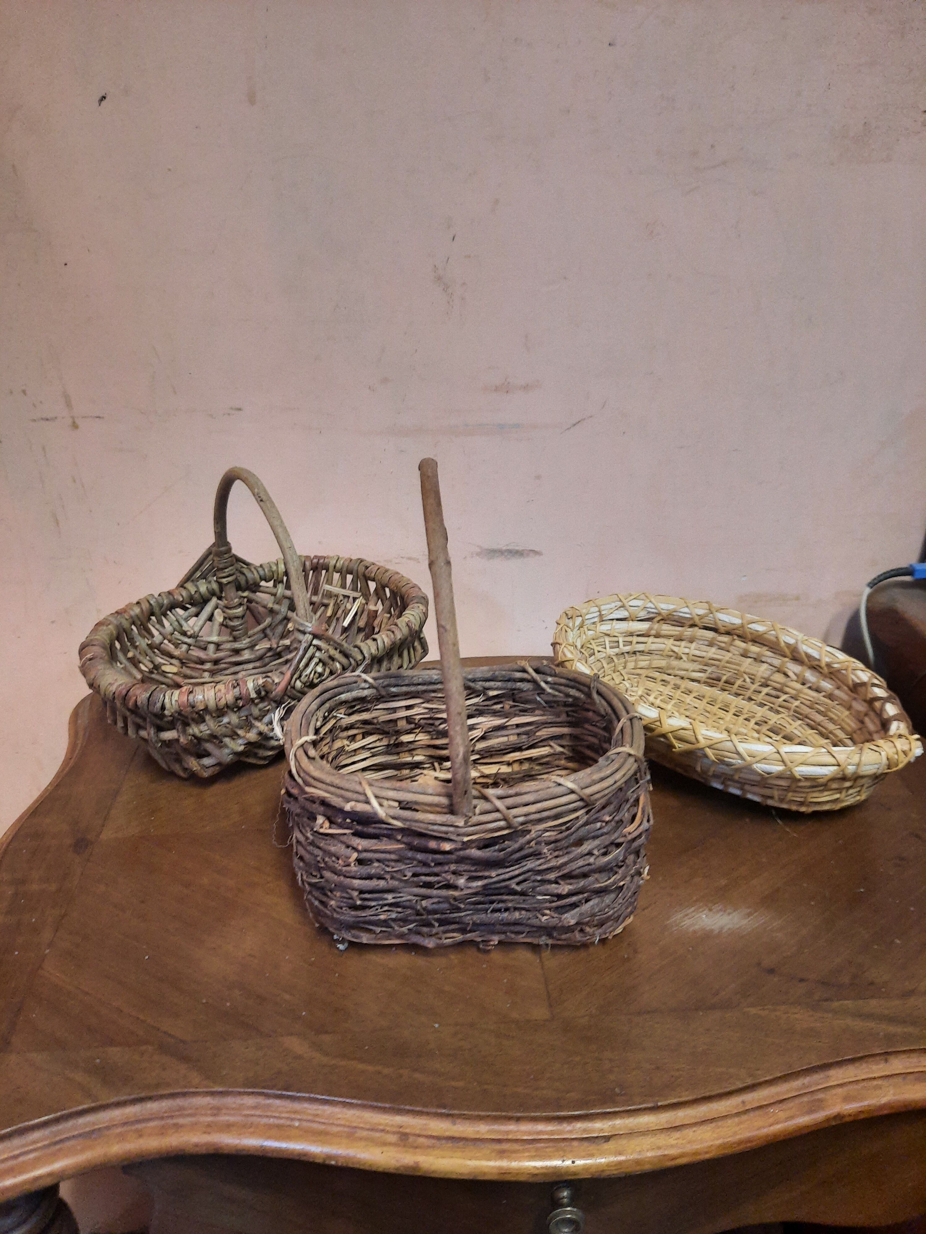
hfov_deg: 54.9
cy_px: 617
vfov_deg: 69.4
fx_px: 892
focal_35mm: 25
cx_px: 463
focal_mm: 4.6
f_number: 2
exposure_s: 1/33
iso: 400
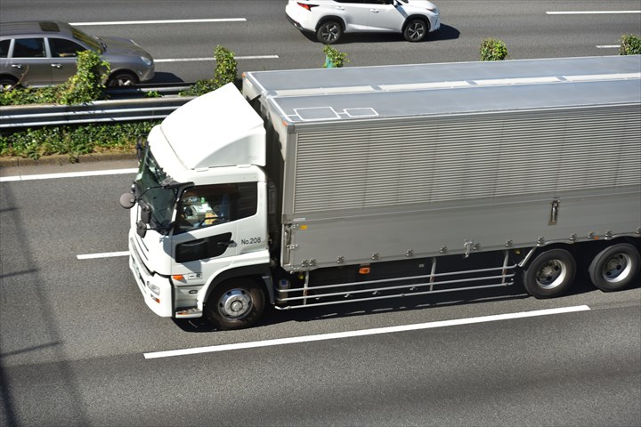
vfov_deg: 19.5
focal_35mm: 70
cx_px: 320
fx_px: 1246
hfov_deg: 28.8
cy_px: 214
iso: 100
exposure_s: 1/1250
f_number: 3.2
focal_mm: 70
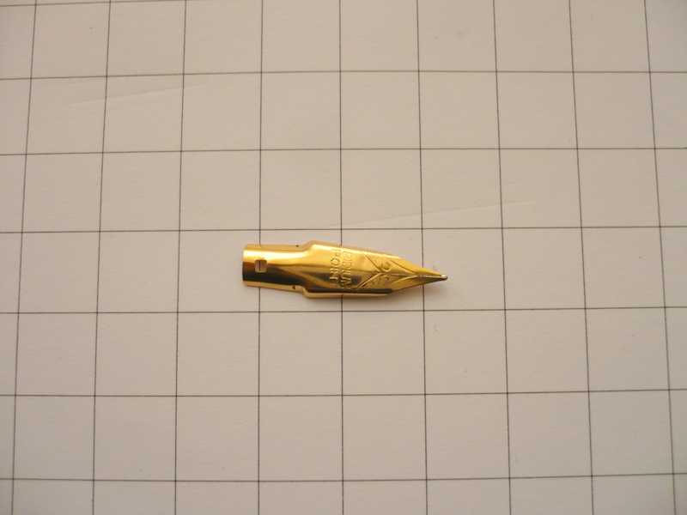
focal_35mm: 35
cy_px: 258
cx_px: 344
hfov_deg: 52.6
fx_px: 695
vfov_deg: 40.7
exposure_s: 1/15
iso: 200
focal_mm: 5.8
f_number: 2.8
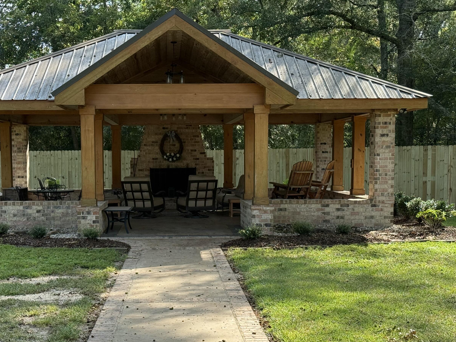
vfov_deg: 24.4
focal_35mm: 60
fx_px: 790
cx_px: 177
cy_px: 208
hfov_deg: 32.1
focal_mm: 6.76
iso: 80
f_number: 1.78
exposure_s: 1/657
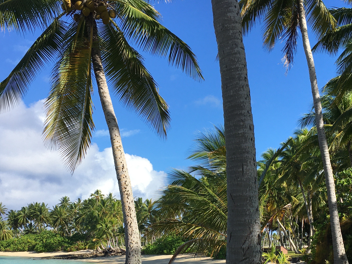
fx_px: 498
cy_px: 216
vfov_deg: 28.9
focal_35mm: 49
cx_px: 176
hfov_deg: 38.9
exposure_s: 1/1425
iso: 25
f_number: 2.2
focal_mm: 4.15
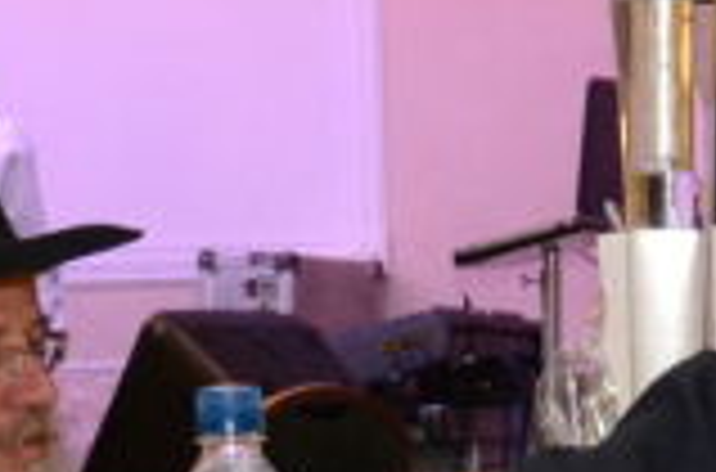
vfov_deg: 6.7
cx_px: 95
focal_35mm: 203
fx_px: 4030
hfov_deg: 10.1
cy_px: 256
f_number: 5.6
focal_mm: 21
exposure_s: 1/80
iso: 1000
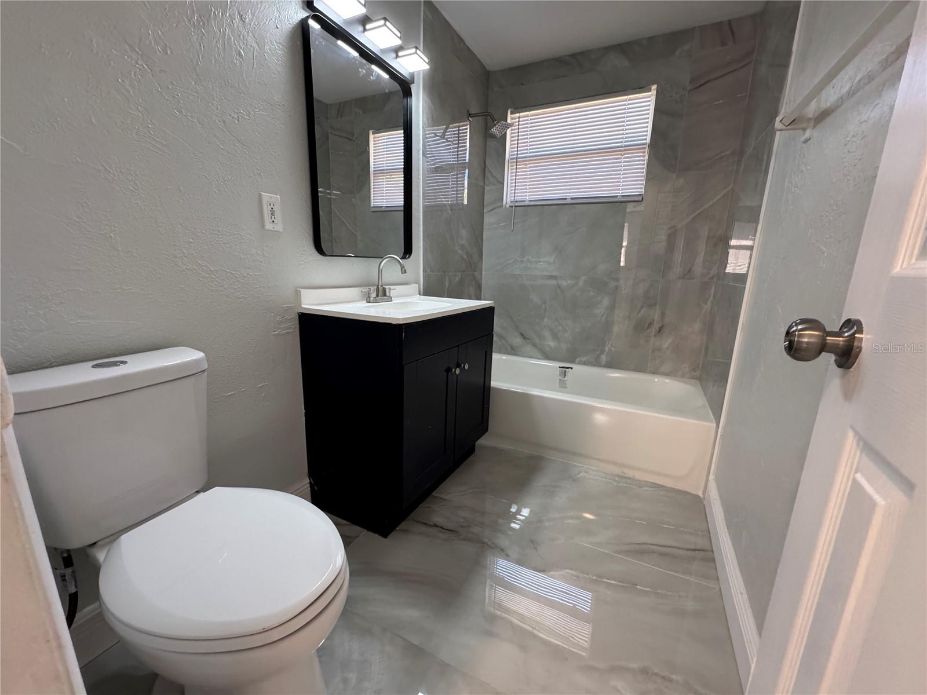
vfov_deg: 85.7
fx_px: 375
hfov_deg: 102.1
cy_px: 348
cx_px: 464
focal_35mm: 14
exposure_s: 1/120
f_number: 2.2
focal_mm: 2.22
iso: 320
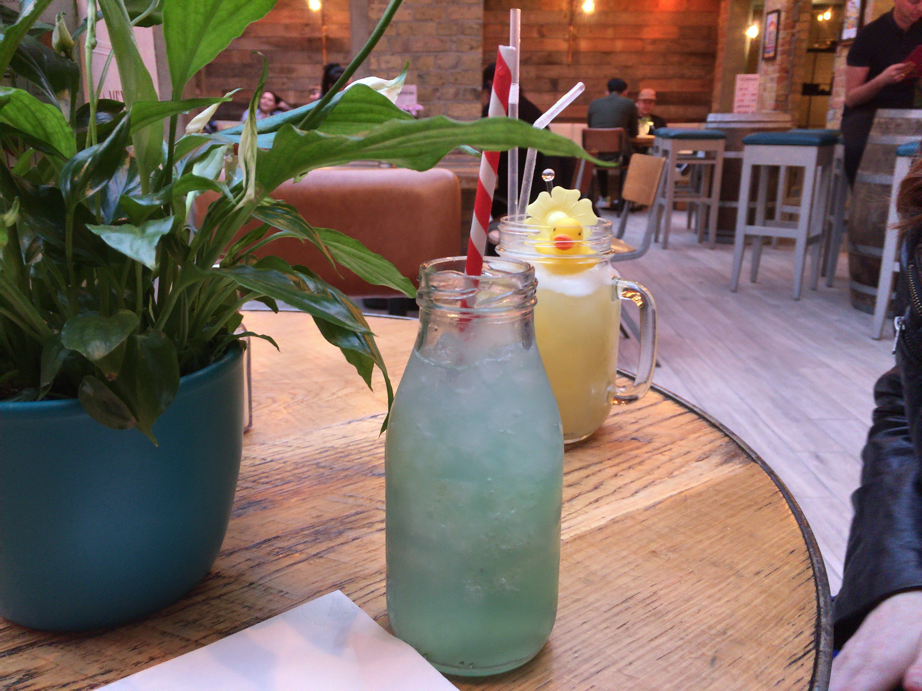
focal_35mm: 29
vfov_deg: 48.2
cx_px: 461
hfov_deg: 61.7
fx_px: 772
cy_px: 346
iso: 160
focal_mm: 4.15
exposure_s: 1/30
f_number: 2.2
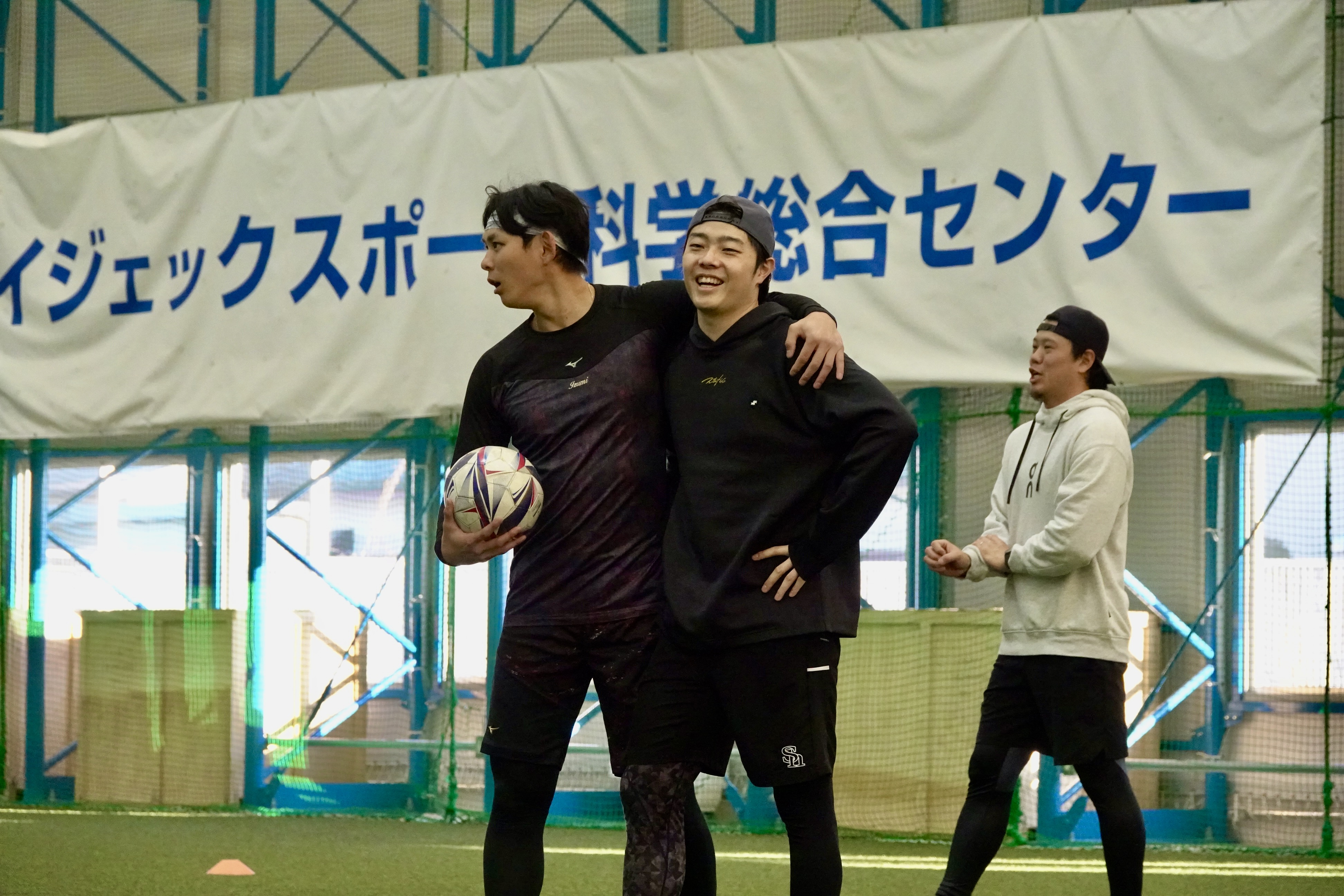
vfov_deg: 8.9
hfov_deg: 13.3
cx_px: 672
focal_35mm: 154
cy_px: 448
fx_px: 5749
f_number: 4
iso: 2500
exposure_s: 1/800
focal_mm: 56.39
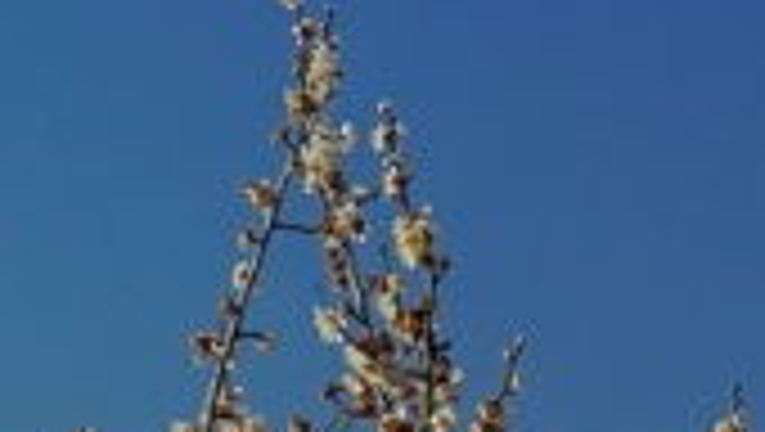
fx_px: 7188
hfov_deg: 6.0
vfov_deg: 3.4
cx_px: 1368
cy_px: 475
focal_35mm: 354
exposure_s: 1/25
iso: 200
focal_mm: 72
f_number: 22
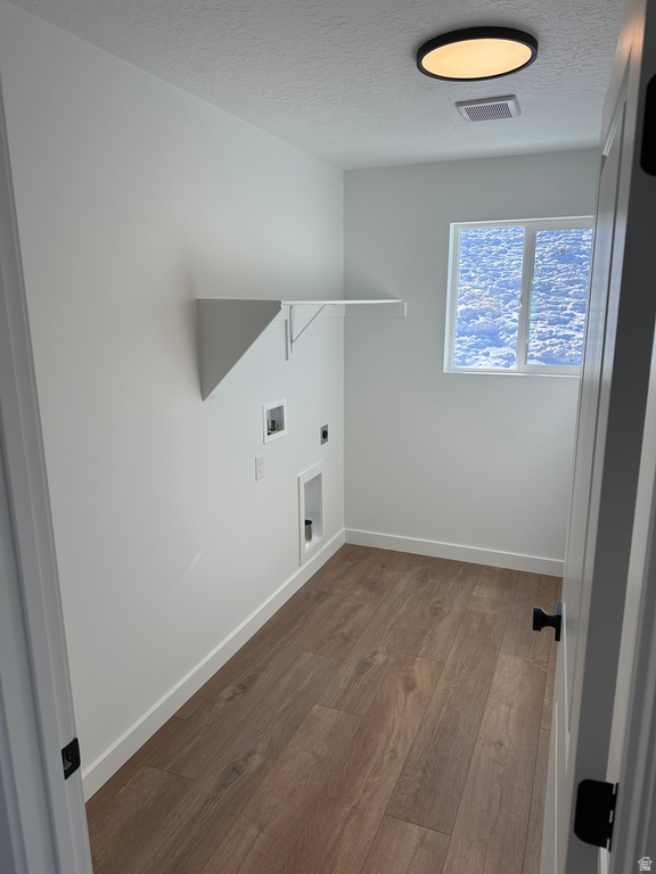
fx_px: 606
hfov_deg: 56.8
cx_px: 328
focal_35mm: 24
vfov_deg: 71.6
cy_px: 437
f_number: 1.78
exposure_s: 1/1198
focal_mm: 6.86
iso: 80
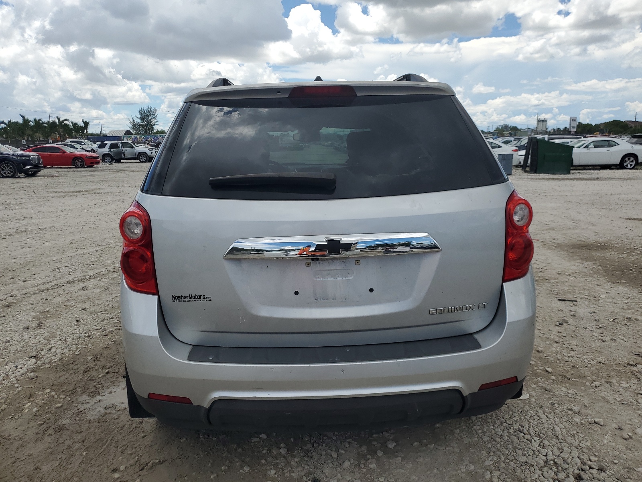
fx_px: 482
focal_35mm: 26
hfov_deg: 67.3
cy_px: 241
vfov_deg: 53.1
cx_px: 321
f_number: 1.5
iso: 50
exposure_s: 1/3333
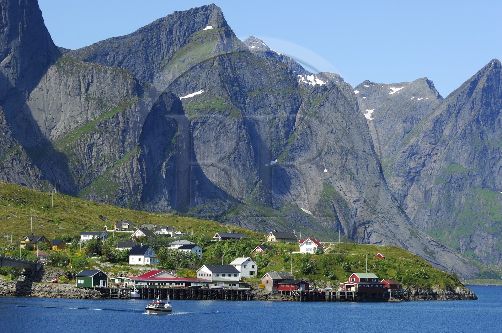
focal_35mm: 129
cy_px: 166
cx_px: 251
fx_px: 1796
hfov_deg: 15.9
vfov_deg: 10.6
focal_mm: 86
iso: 100
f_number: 7.6
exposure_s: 1/250
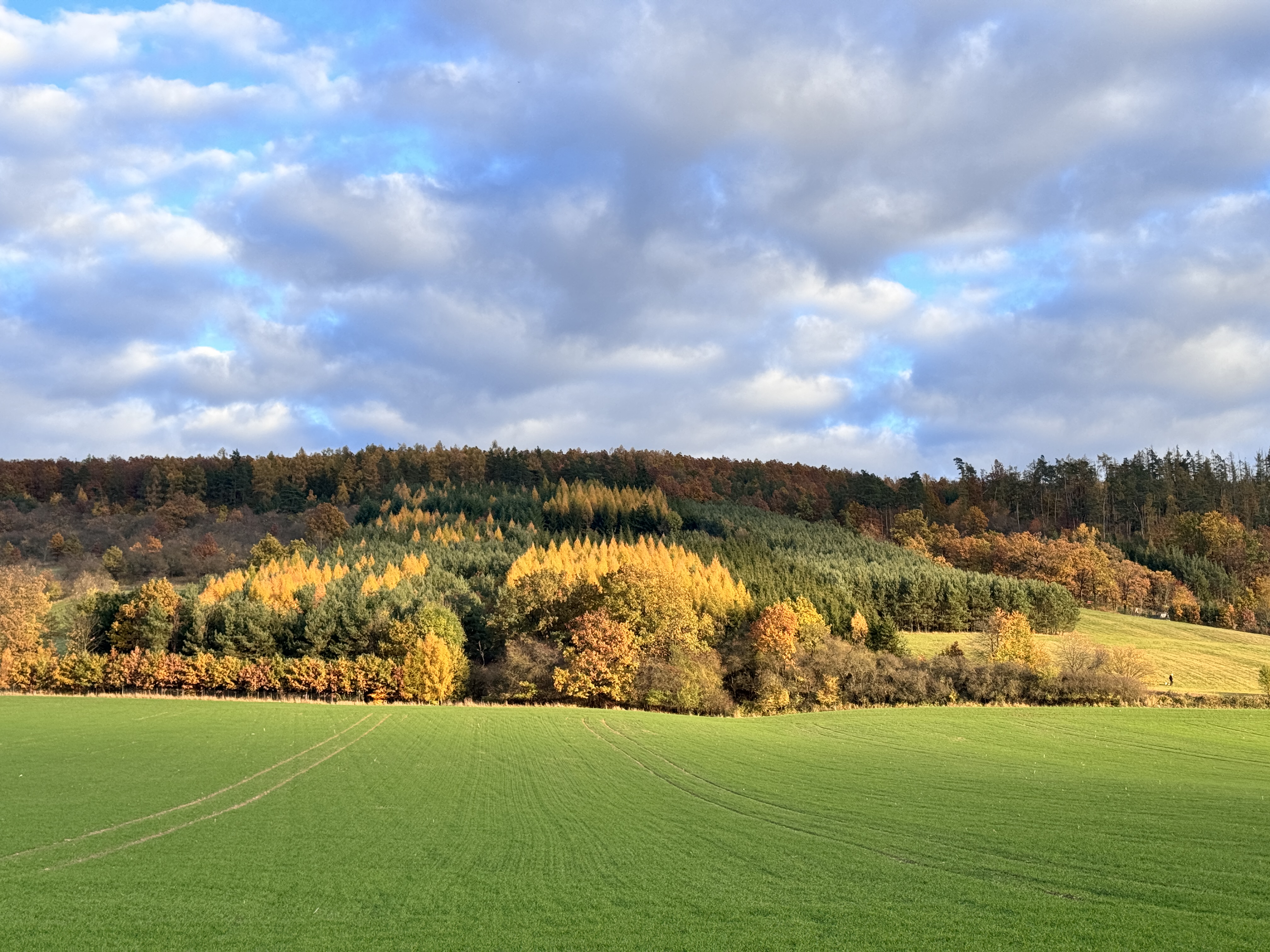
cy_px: 476
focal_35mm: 48
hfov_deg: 39.7
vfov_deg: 30.3
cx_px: 635
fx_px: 1761
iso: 64
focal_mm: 6.86
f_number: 1.78
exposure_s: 1/1043
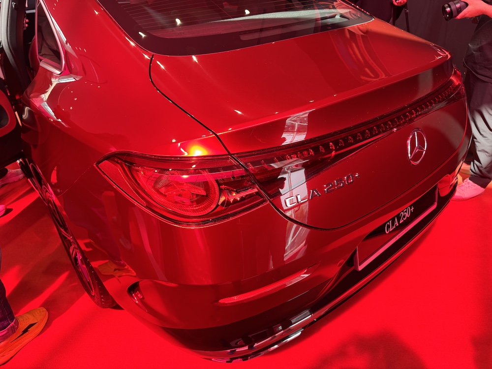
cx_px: 246
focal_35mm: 24
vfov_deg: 56.8
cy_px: 184
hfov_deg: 71.6
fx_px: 341
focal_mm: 6.76
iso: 125
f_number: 1.78
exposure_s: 1/121
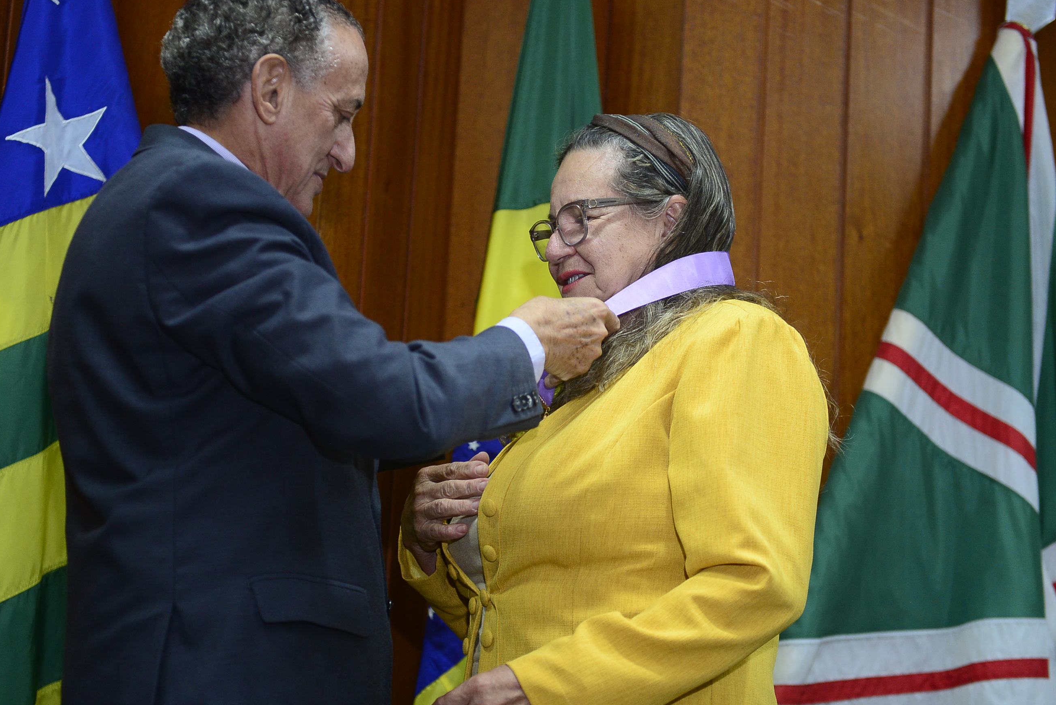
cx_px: 464
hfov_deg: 25.0
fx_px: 2377
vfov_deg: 16.9
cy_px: 385
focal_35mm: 81
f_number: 4
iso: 1600
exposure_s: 1/125
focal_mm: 70
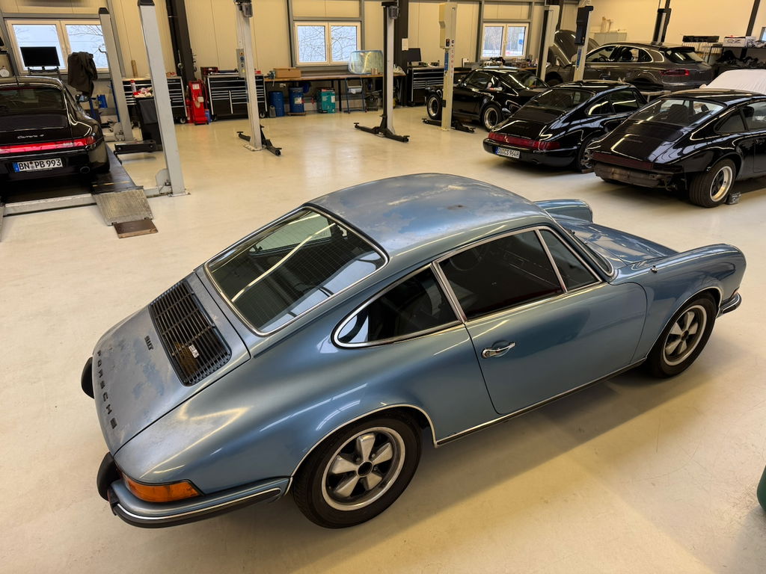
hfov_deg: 71.6
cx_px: 383
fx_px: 531
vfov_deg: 56.8
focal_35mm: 24
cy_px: 287
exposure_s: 1/121
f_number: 1.78
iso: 125
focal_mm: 6.76
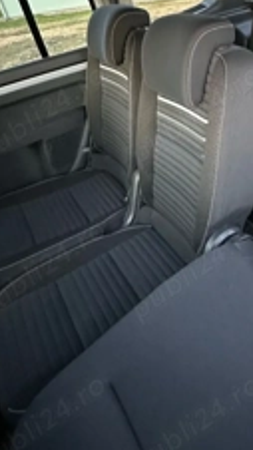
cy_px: 139
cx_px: 235
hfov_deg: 39.3
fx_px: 322
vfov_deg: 67.4
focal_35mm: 27
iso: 1250
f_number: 2.2
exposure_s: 1/34
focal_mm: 2.22
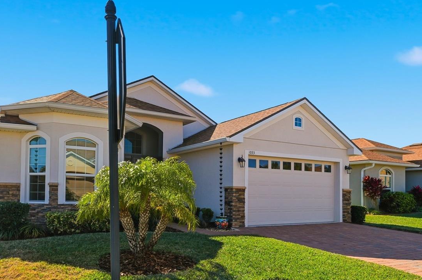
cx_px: 172
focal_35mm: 29
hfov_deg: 63.7
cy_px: 192
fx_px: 336
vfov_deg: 44.4
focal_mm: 13
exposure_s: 1/4000
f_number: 7.1
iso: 100
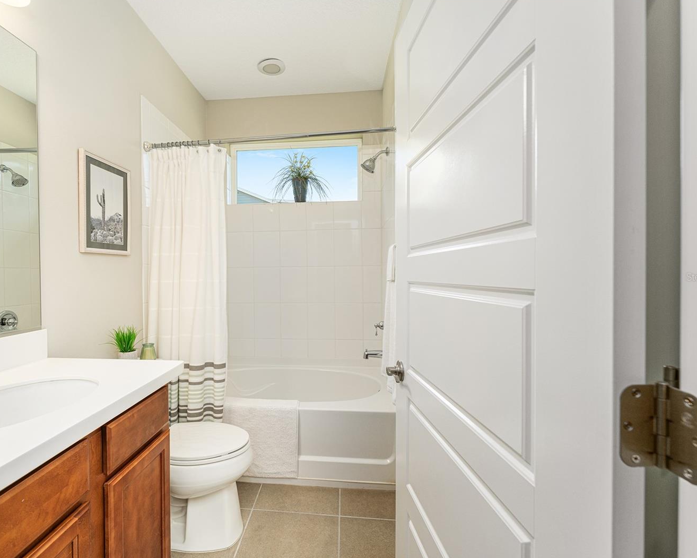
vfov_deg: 80.4
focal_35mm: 16
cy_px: 277
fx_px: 330
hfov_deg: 92.7
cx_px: 309
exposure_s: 1/30
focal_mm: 14
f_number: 7.1
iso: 400
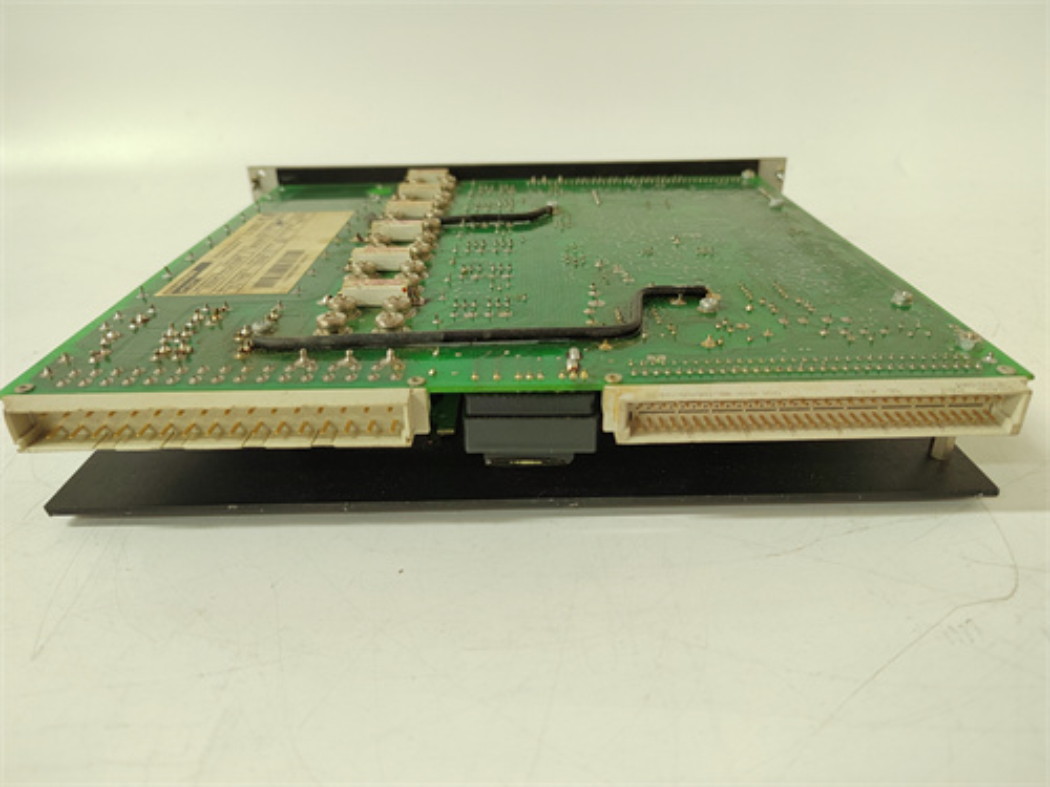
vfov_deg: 58.9
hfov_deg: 73.9
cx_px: 525
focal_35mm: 23
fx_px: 698
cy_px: 394
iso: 1506
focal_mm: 5.52
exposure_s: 1/50
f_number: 1.9
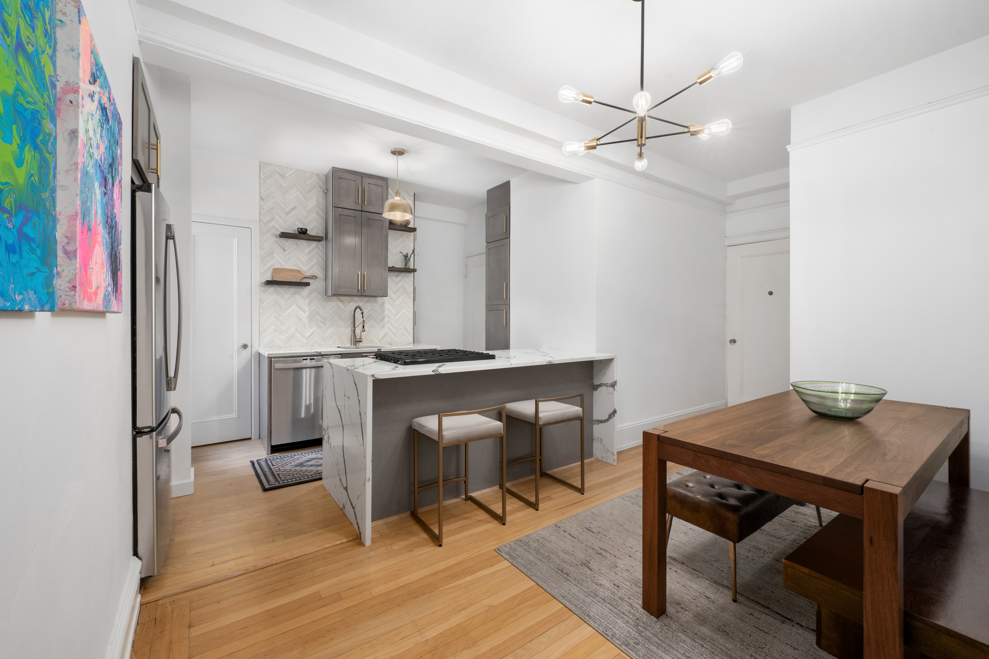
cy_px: 318
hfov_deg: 100.4
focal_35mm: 15
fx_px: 412
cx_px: 482
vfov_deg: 77.3
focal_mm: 14
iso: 500
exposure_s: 2
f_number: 16
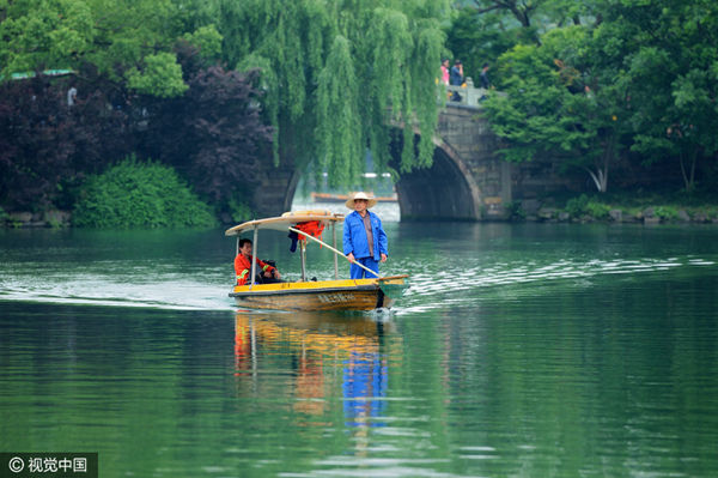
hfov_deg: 6.9
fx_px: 5978
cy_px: 239
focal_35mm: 300
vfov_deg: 4.6
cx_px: 359
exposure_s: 1/640
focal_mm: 200
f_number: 2.8
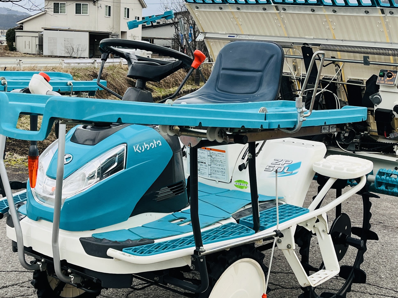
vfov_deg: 27.0
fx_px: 621
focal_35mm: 54
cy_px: 147
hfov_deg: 35.5
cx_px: 184
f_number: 1.6
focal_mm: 5.1
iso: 50
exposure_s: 1/552
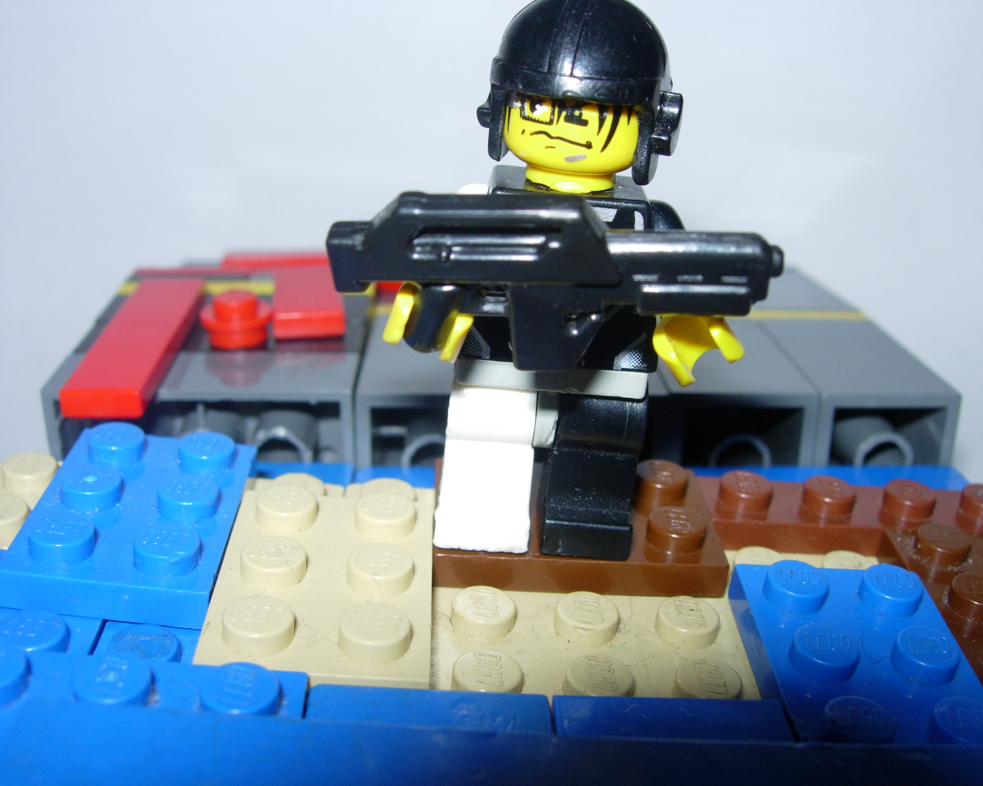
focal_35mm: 40
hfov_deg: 45.8
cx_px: 525
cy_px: 394
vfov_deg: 37.3
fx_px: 1164
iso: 79
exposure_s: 1/64
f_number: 4.8
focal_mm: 7.8
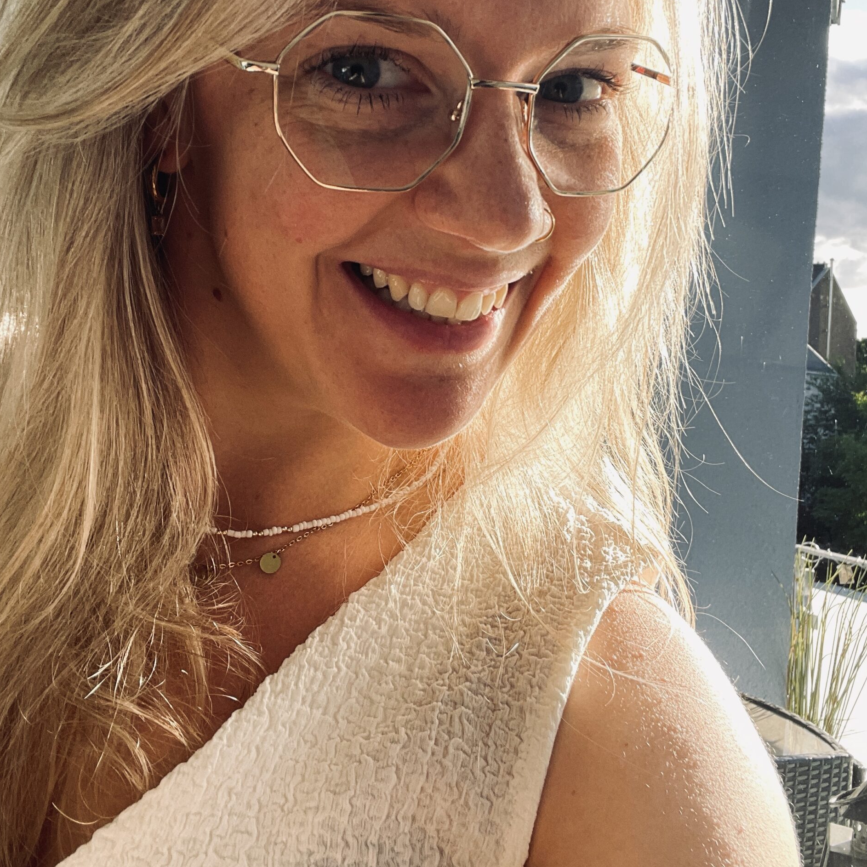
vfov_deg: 45.7
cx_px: 428
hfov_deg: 46.0
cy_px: 337
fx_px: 1020
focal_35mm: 36
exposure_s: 1/121
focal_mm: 2.71
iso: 50
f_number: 2.2
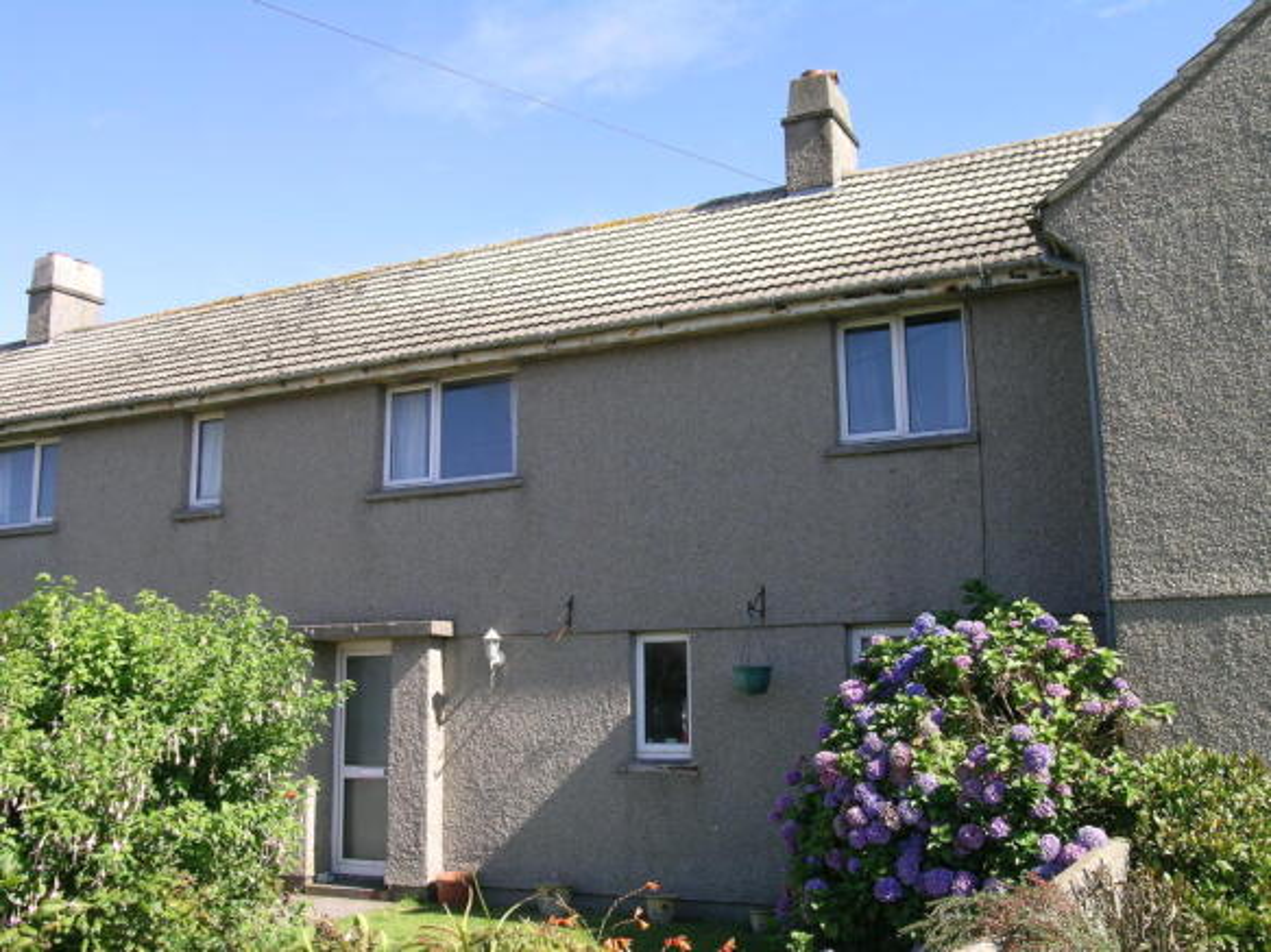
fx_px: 1285
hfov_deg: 52.6
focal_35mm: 35
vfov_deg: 40.7
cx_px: 636
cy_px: 476
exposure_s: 1/172
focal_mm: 7.2
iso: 50
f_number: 5.3
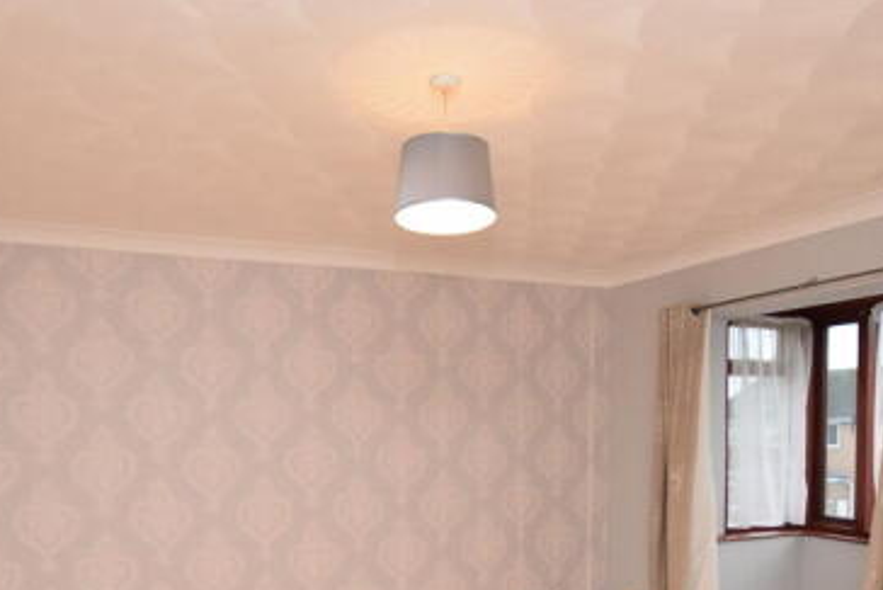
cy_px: 450
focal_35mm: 27
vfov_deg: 46.1
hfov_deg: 67.3
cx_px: 409
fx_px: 662
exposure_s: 1/80
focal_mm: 10
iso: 400
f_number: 4
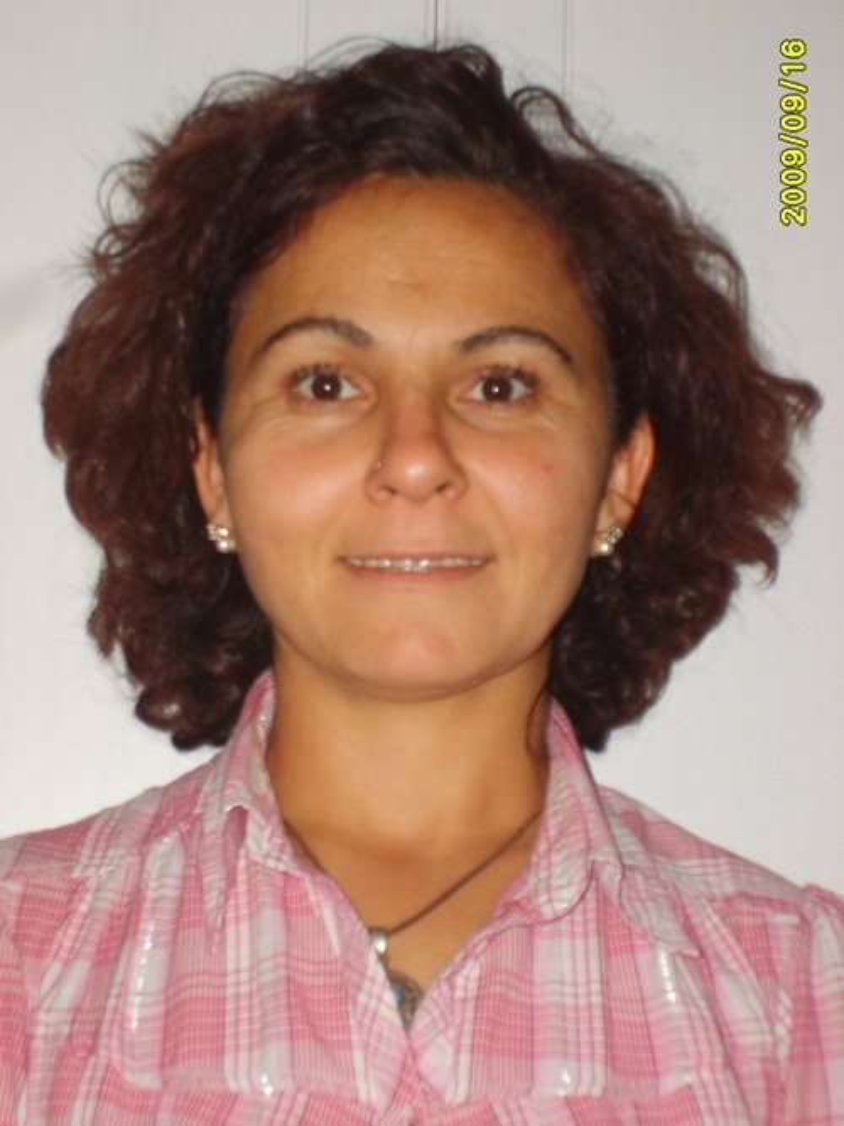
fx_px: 3415
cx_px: 422
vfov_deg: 18.7
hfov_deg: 14.1
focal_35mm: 105
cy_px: 563
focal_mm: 17.4
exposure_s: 1/60
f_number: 4.9
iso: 100
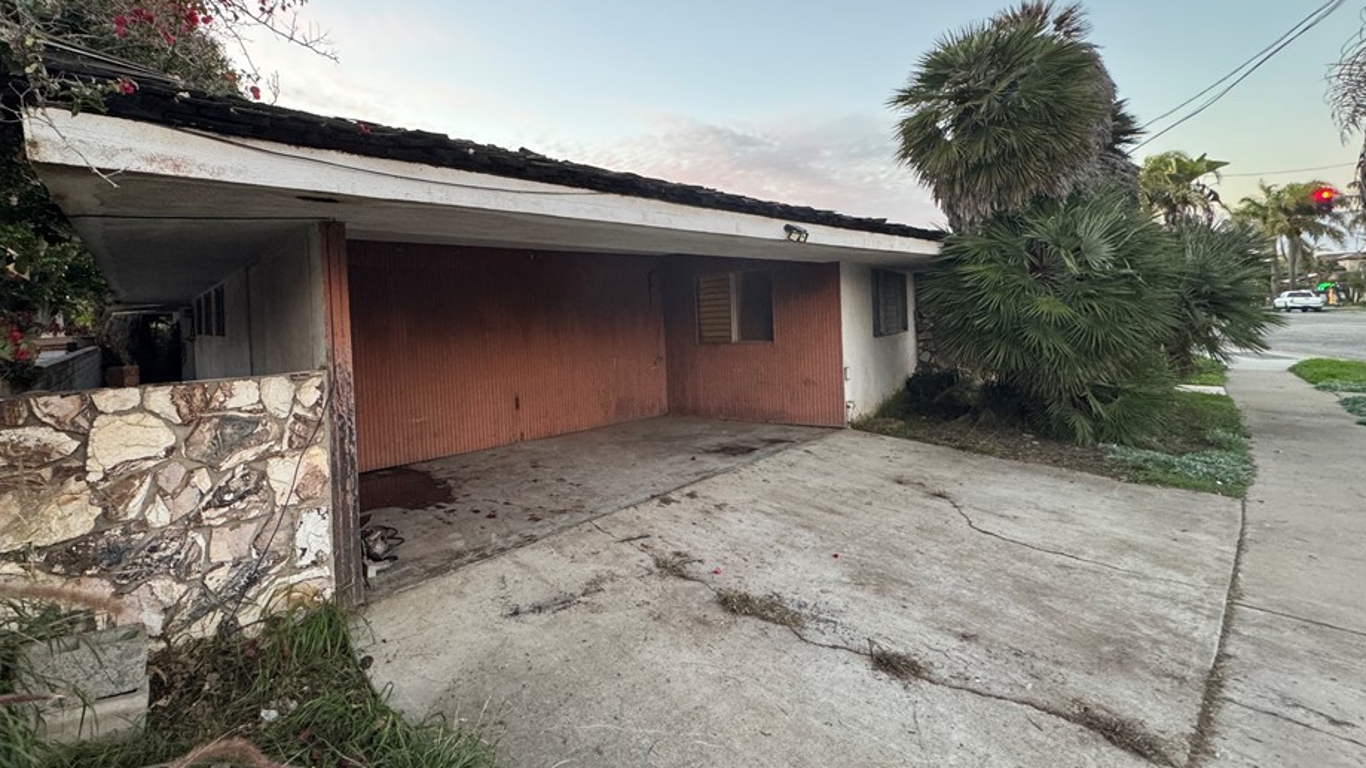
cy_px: 316
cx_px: 608
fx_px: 616
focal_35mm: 17
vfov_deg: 63.5
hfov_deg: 95.5
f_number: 2.2
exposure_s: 1/99
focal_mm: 2.22
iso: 320
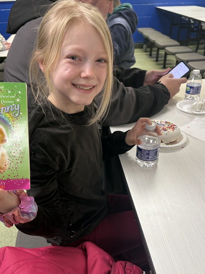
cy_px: 166
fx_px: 276
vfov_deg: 52.2
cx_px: 92
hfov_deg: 40.7
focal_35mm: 35
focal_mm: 5.96
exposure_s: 1/50
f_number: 1.6
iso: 125
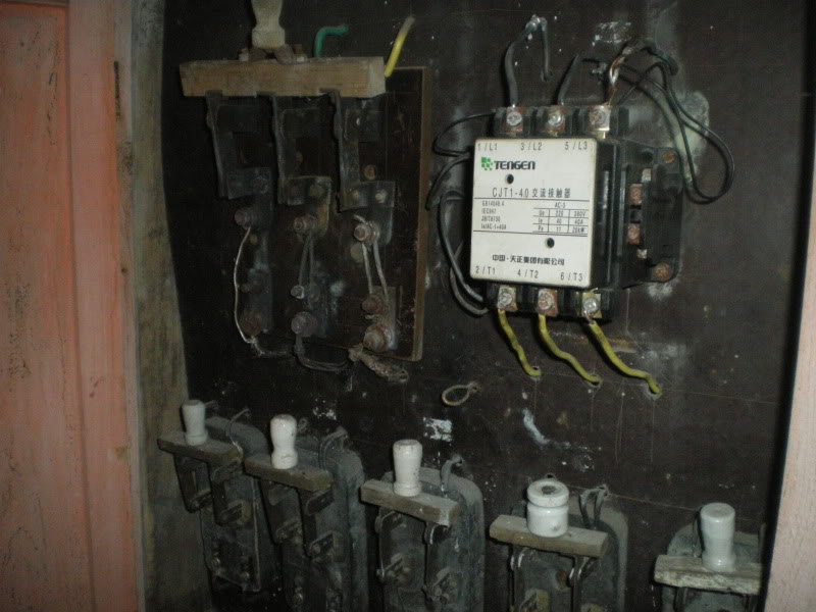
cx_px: 408
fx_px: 849
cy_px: 306
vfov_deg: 39.7
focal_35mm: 36
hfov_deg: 51.4
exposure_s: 1/50
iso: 800
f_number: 3.1
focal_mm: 6.3
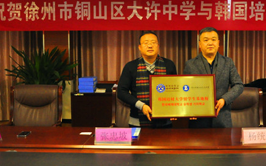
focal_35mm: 51
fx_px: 370
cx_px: 176
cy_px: 79
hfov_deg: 39.2
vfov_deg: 25.3
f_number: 3.5
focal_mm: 18
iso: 1100
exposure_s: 1/45
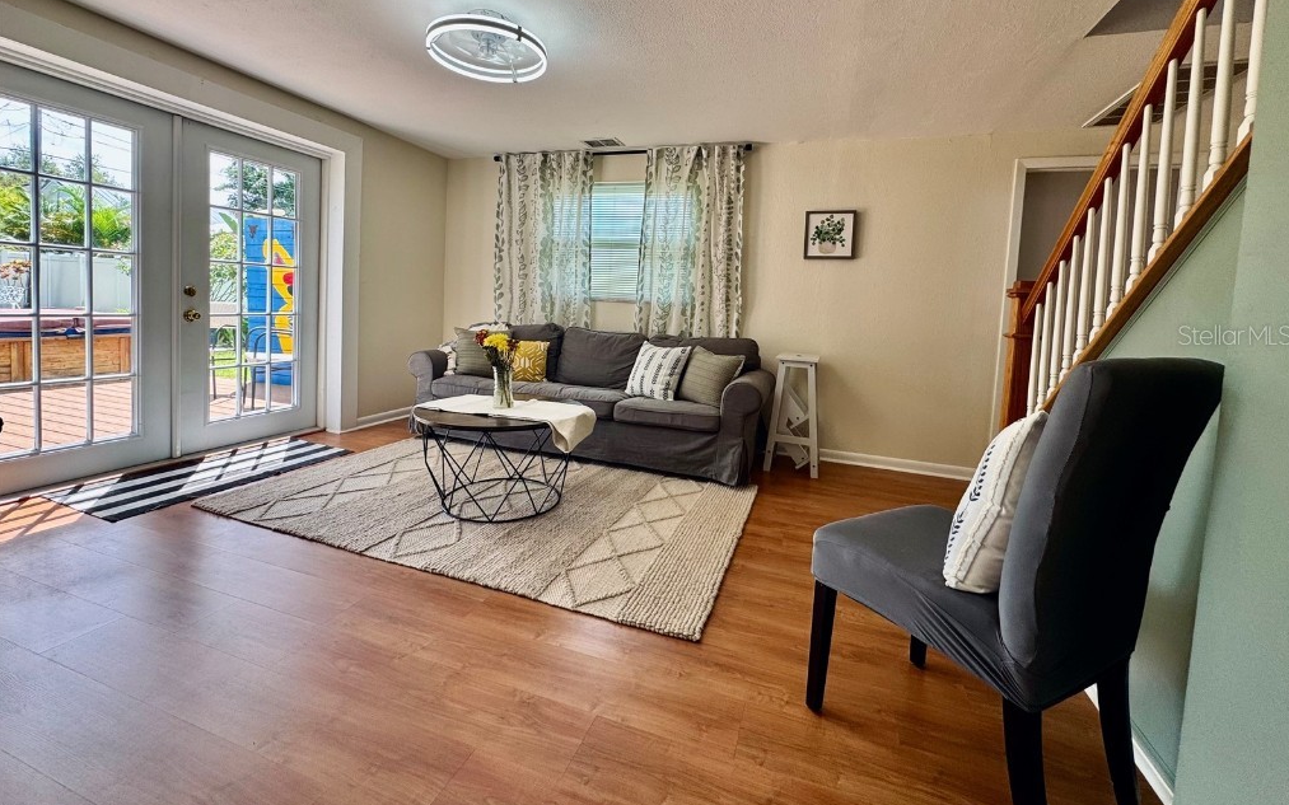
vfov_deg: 74.2
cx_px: 646
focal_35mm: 15
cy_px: 334
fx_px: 527
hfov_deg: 101.5
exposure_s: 1/99
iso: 50
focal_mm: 2.22
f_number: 2.2
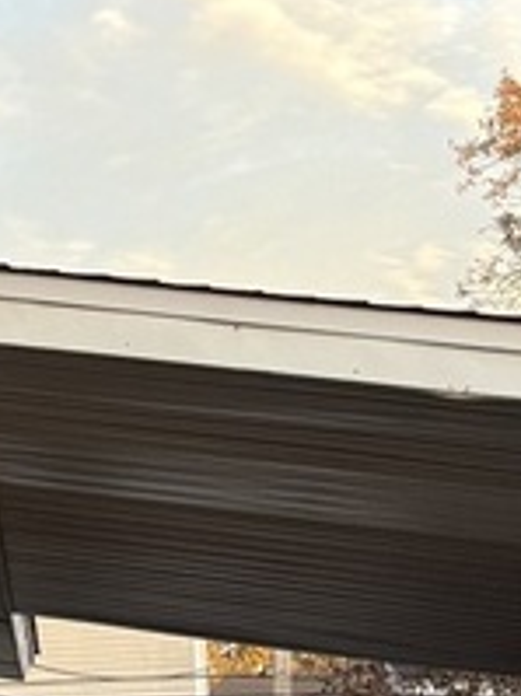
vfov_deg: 13.6
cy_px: 850
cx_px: -860
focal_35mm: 141
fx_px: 2833
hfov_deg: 9.1
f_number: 1.6
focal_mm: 5.96
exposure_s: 1/130
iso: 40
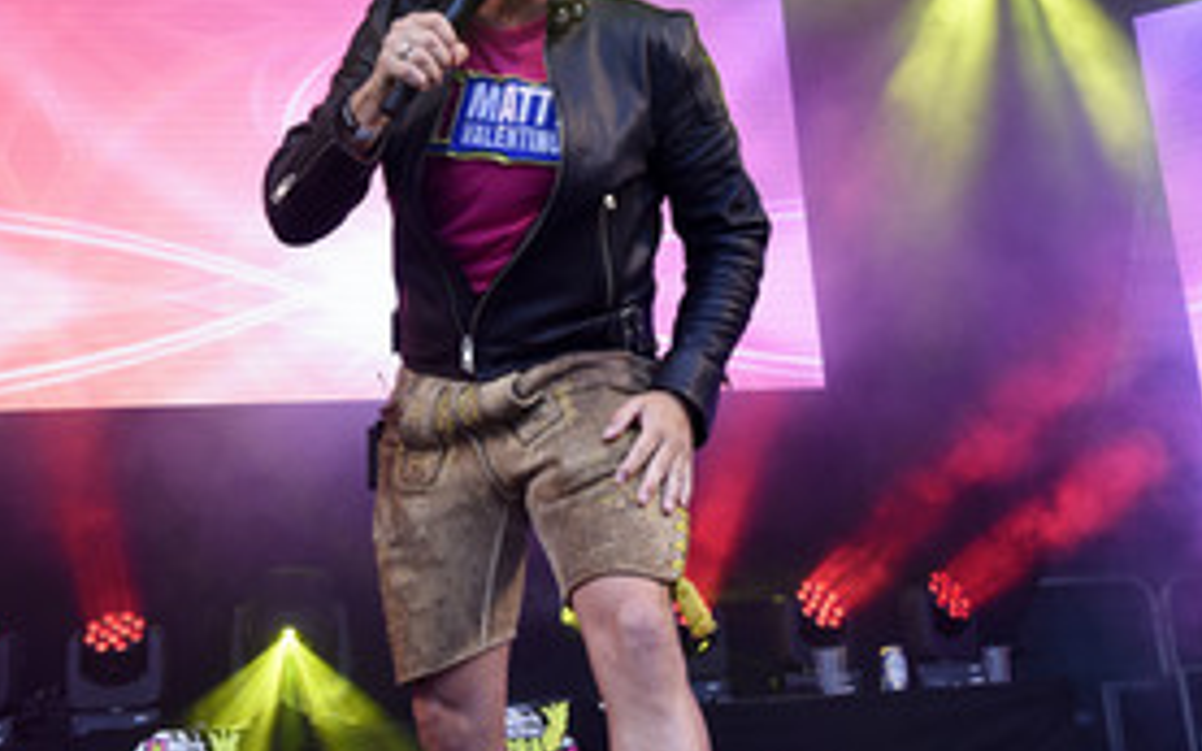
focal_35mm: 53
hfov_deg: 38.2
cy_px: 326
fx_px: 1736
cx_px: 588
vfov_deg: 24.4
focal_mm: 32
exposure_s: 1/160
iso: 800
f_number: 6.3
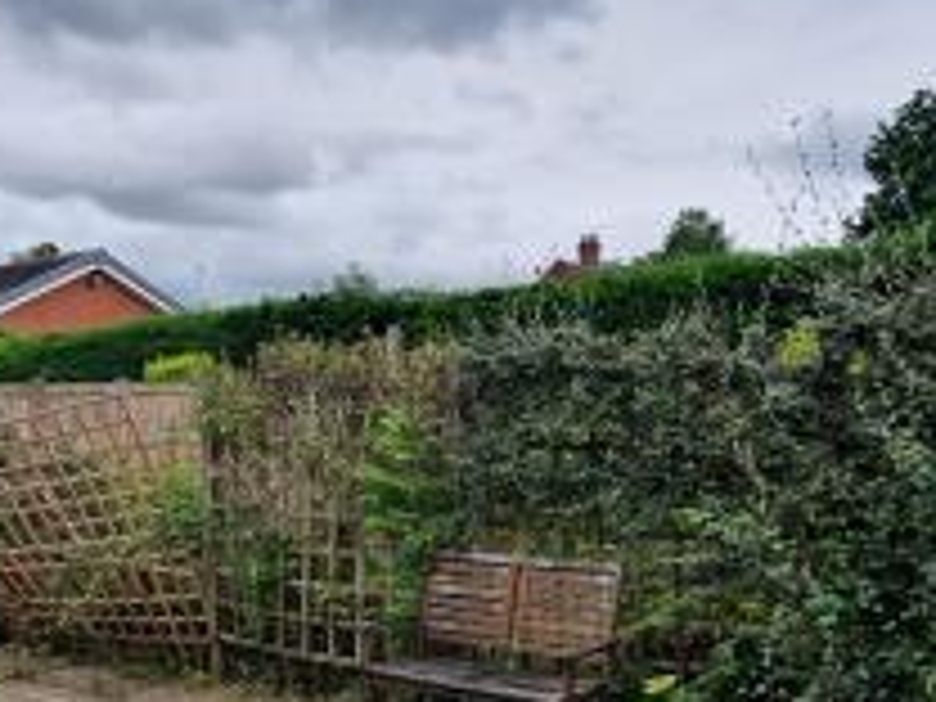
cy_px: 603
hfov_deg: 46.5
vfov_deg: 34.4
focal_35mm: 40
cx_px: 364
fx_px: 1082
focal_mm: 1.8
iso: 50
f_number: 2.2
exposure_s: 1/241
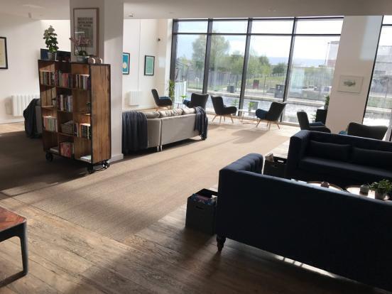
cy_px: 147
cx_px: 196
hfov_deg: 63.4
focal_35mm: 28
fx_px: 317
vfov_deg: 49.7
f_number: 1.8
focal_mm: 3.99
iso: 20
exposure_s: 1/210
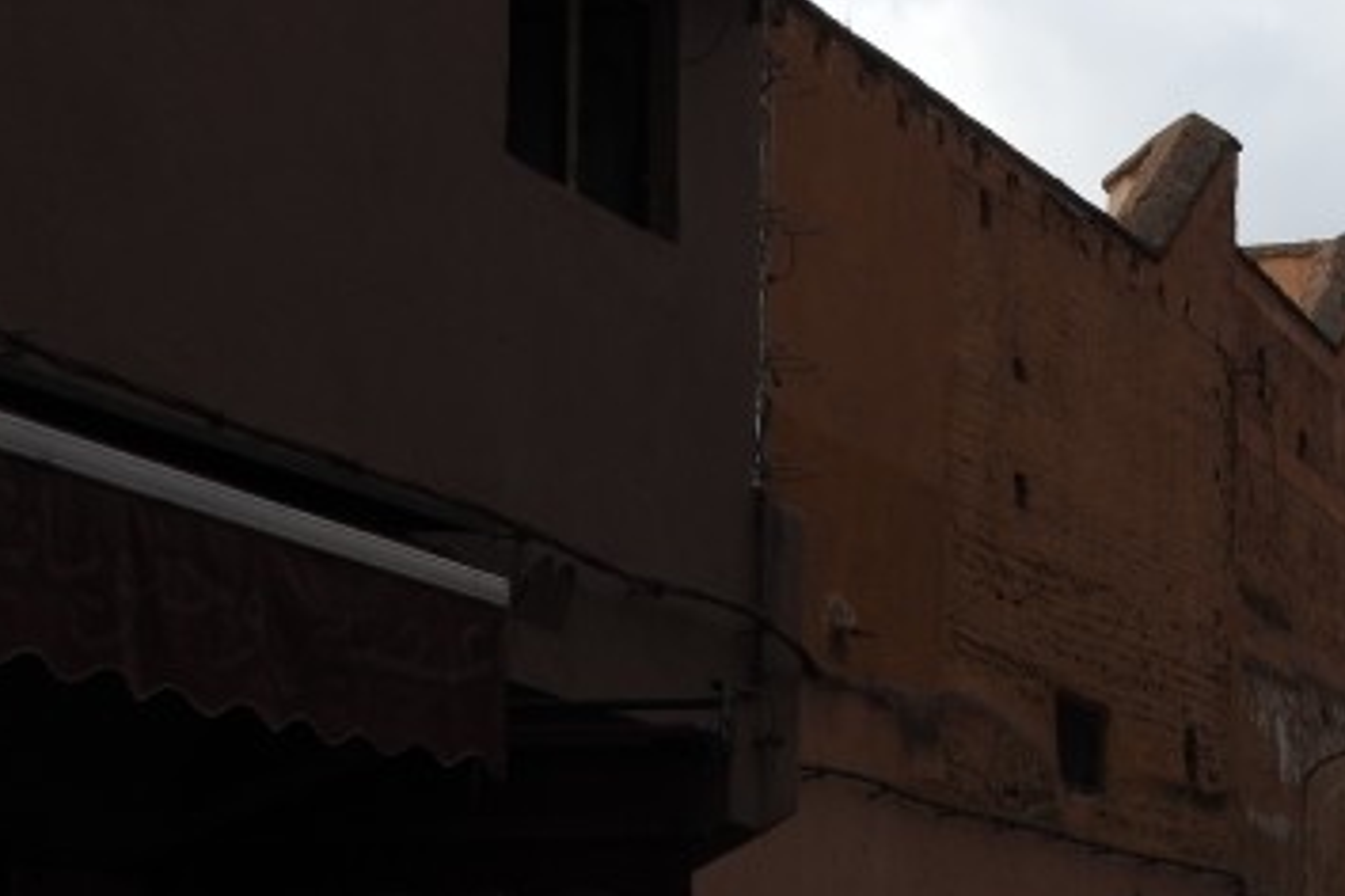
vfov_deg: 14.4
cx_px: 1410
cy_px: 828
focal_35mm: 94
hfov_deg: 20.8
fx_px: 3512
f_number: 3.8
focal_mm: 7.2
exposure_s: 1/1000
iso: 100
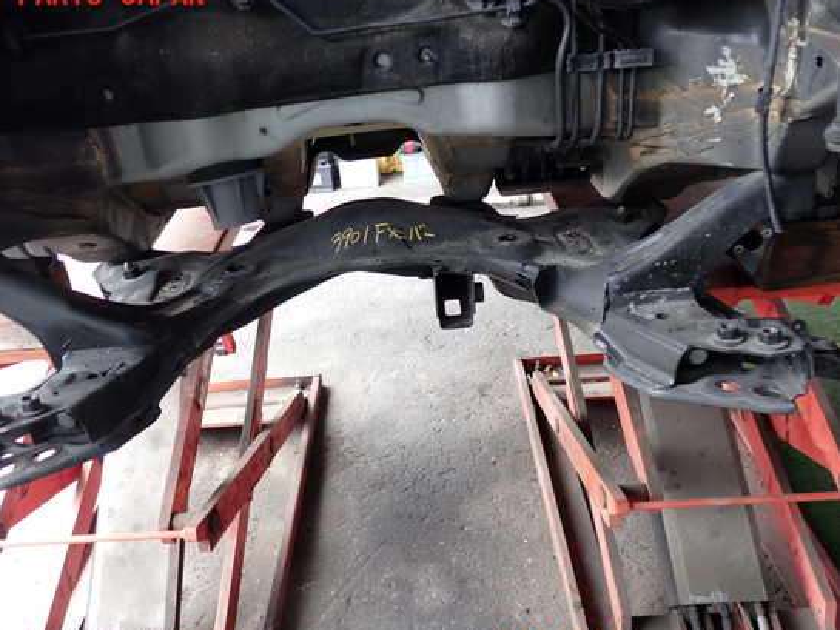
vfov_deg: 43.0
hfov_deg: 55.3
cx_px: 387
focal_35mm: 33
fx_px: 801
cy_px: 322
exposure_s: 1/60
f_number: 2.3
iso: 200
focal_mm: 5.4
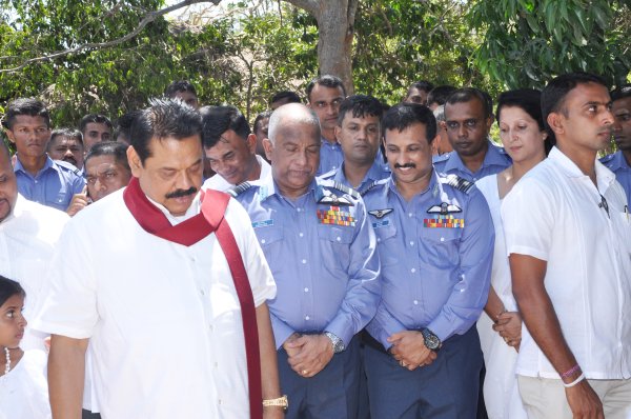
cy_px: 210
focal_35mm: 72
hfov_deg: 28.1
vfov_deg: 18.9
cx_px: 316
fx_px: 1260
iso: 400
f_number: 10
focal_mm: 48
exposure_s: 1/200
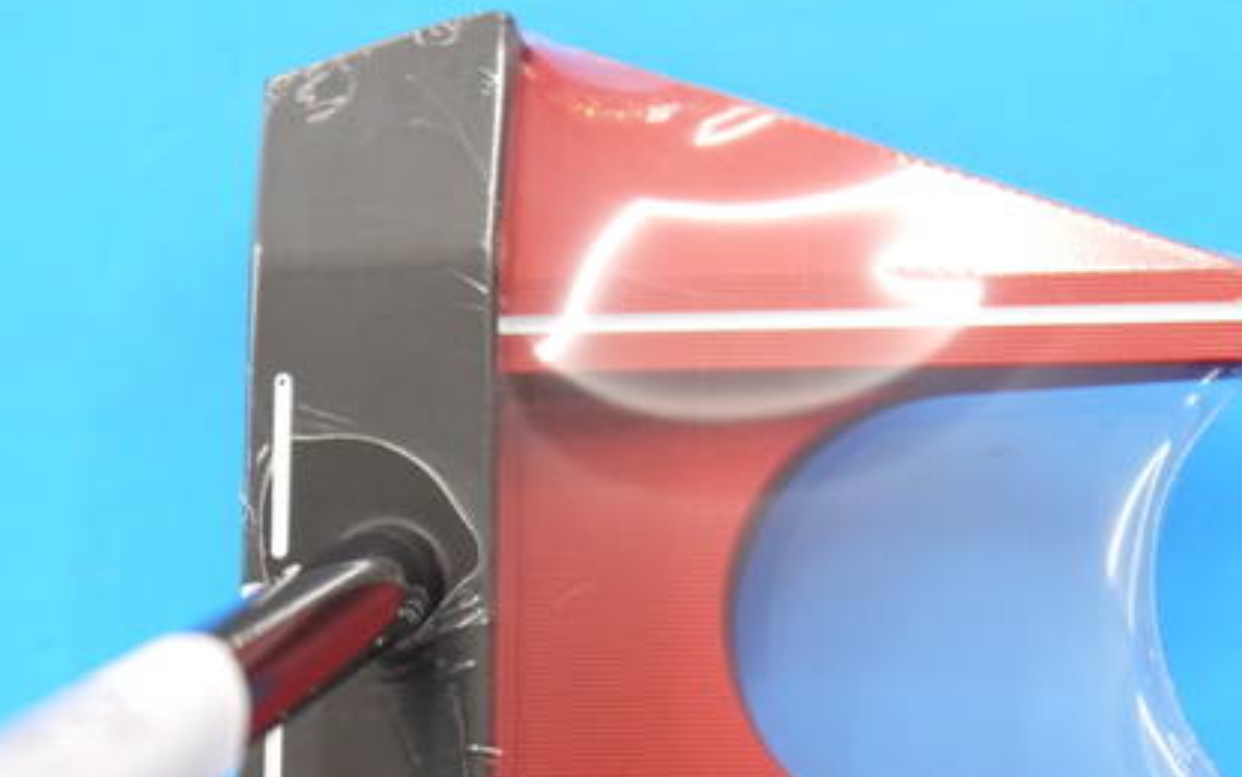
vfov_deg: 9.5
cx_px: 693
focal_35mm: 137
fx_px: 4637
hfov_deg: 15.3
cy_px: 625
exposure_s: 1/60
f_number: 5.6
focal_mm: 42
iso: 800
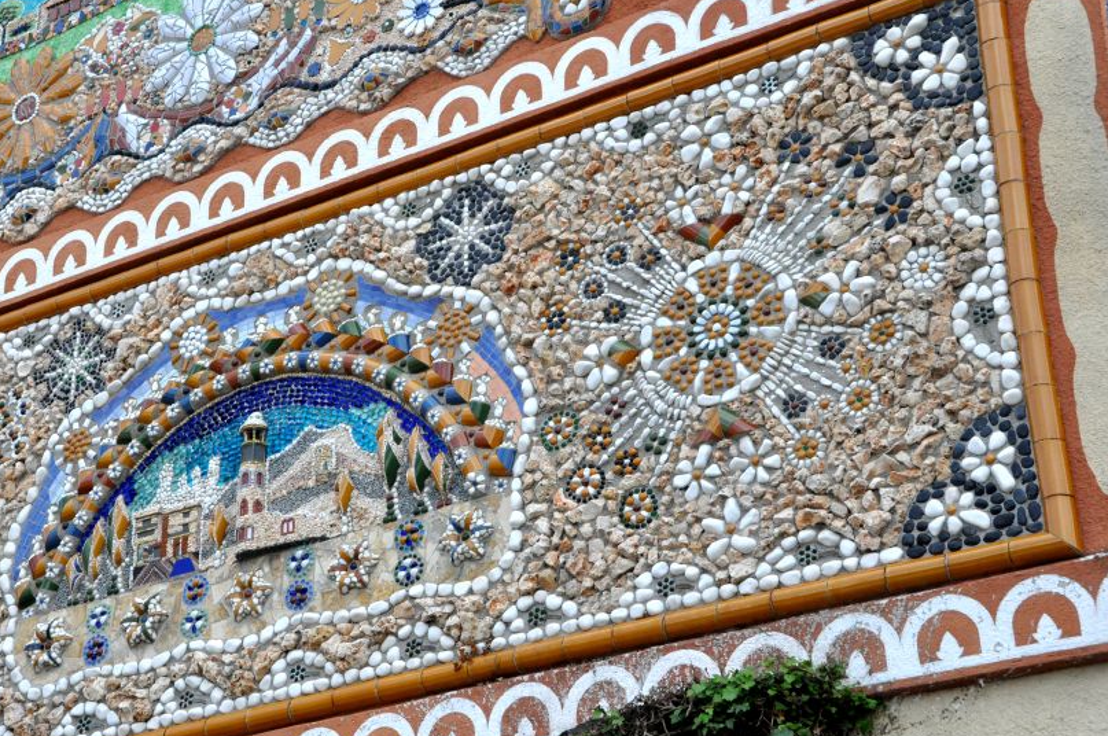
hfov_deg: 30.1
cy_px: 364
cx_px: 406
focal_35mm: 67
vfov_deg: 20.4
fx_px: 2048
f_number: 11
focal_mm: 35
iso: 1600
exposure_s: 1/500
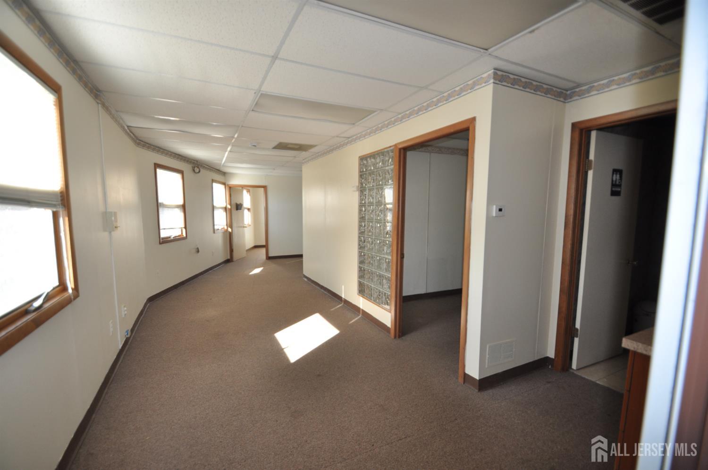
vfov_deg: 77.1
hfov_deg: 100.5
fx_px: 295
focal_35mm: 15
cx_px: 354
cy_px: 235
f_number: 3.5
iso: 400
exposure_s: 1/125
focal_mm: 10
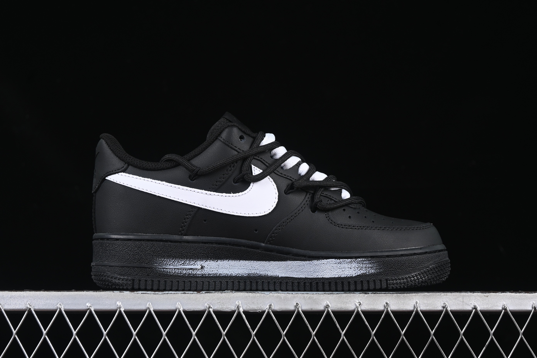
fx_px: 1119
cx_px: 268
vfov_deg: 18.2
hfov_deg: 27.0
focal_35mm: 75
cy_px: 179
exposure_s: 1/50
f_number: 6.3
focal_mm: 50
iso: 160
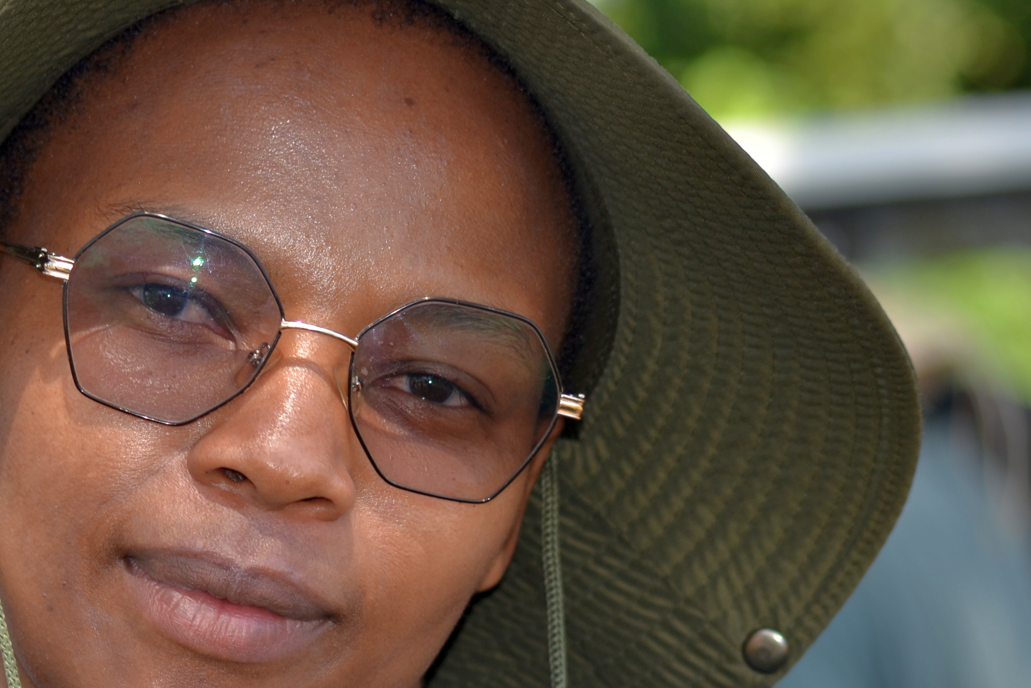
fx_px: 5527
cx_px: 186
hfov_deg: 10.6
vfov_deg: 7.1
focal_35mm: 193
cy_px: 491
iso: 100
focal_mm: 70
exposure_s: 1/200
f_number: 4
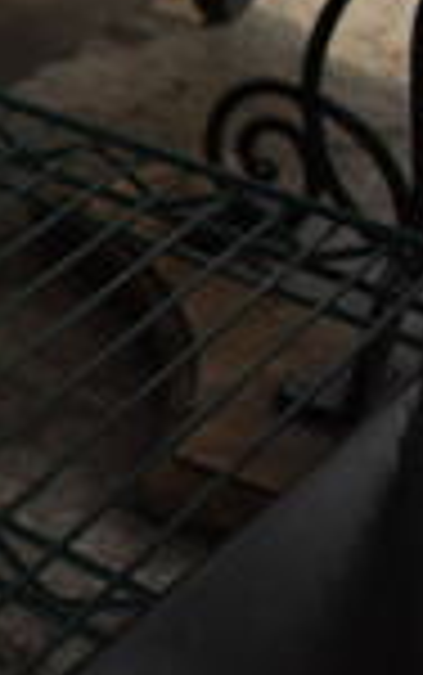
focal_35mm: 112
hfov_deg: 9.5
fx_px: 2062
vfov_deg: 18.3
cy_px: 94
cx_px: -796
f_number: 3.5
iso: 900
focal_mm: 18
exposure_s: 1/30
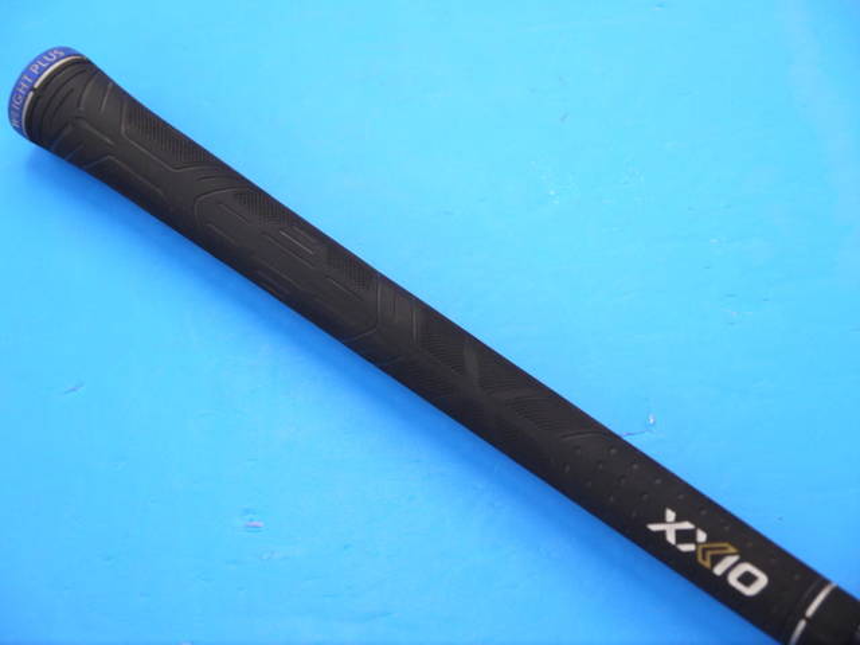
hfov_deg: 23.3
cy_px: 322
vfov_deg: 17.6
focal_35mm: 84
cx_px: 430
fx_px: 2087
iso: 800
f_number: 5.6
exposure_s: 1/80
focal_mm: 42
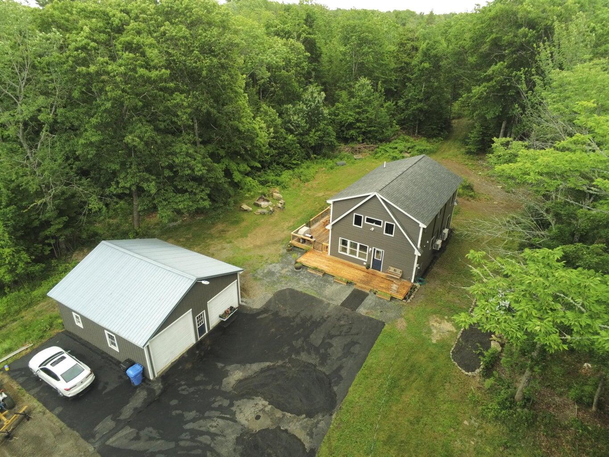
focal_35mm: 23
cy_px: 228
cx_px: 304
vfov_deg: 58.9
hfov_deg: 73.9
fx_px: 405
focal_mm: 4
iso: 195
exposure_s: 1/480
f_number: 2.4
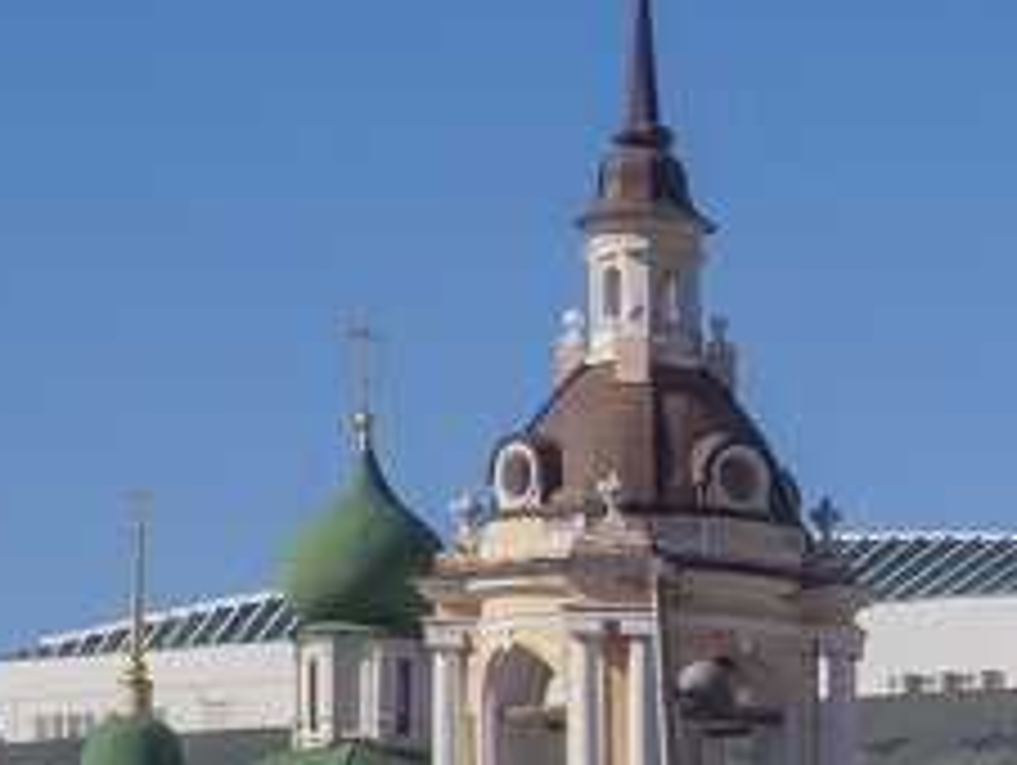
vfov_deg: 7.9
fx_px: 5559
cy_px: 632
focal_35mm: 189
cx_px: 2270
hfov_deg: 9.5
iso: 250
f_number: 8
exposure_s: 1/1000
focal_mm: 20
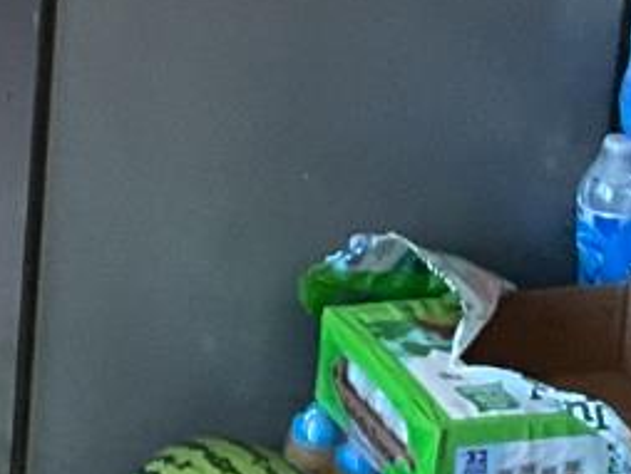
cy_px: -488
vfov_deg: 8.3
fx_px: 3120
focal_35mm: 171
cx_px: -949
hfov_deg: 9.9
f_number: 1.8
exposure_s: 1/60
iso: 125
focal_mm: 3
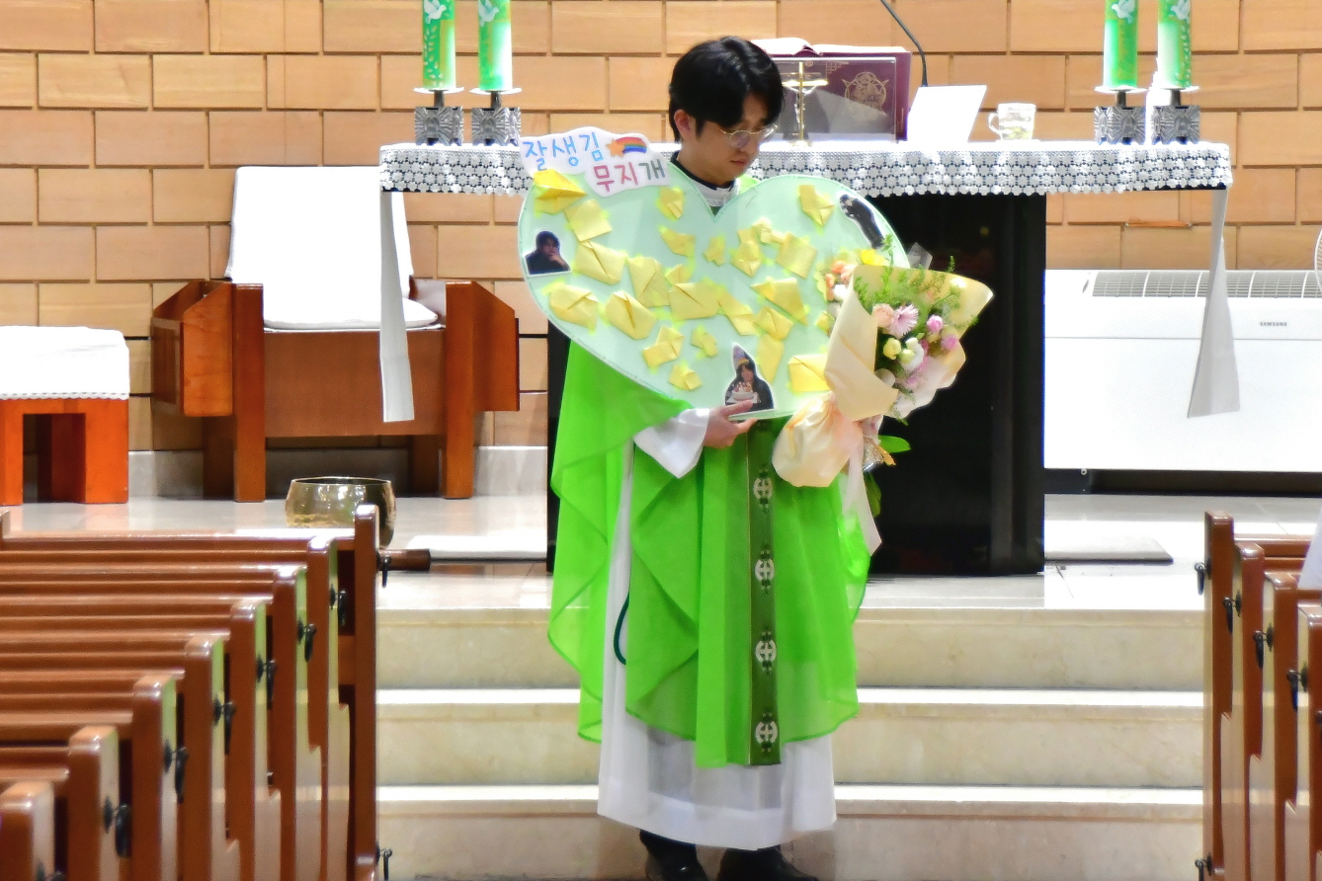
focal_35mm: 176
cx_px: 723
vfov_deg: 7.8
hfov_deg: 11.7
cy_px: 466
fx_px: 6463
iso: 1800
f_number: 5.6
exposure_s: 1/125
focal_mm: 105
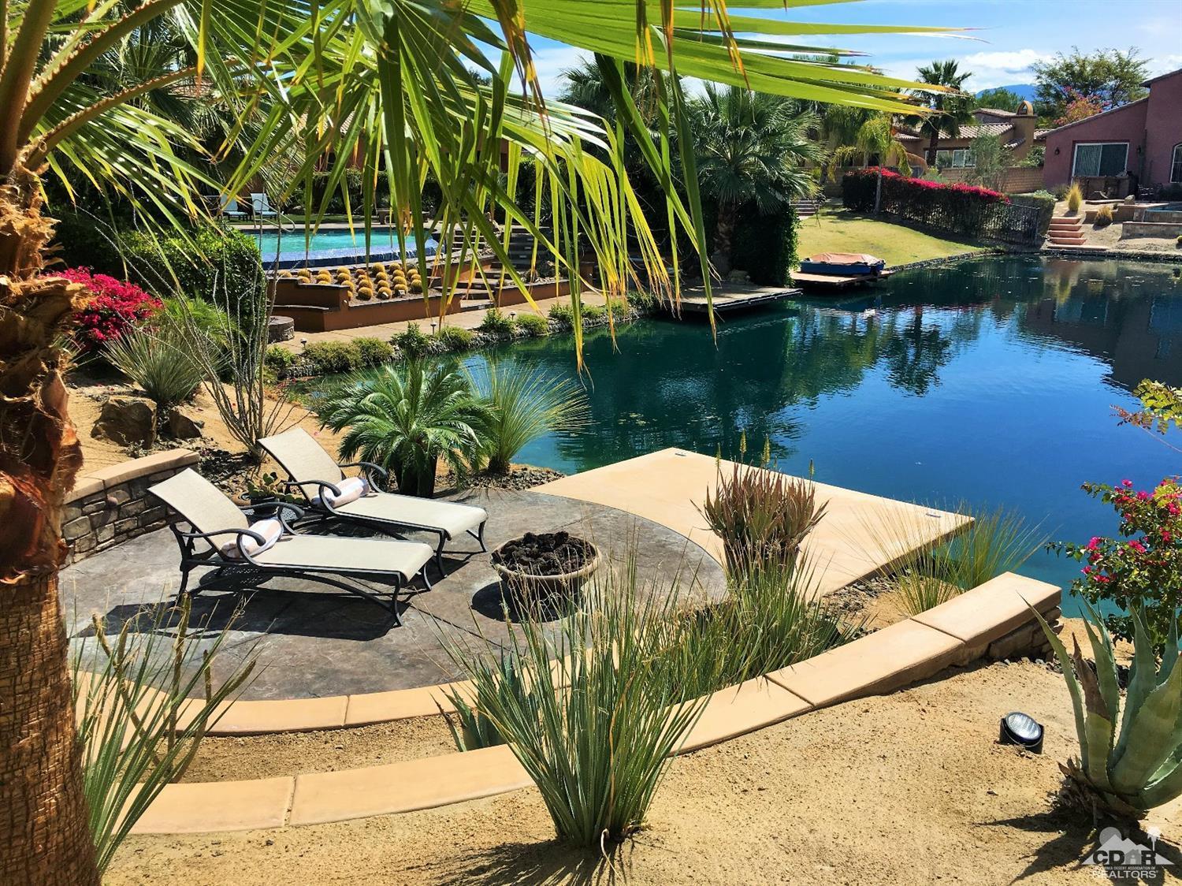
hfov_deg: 61.7
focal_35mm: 29
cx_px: 591
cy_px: 443
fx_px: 990
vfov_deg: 48.2
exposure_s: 1/1923
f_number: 2.2
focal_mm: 4.15
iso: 25
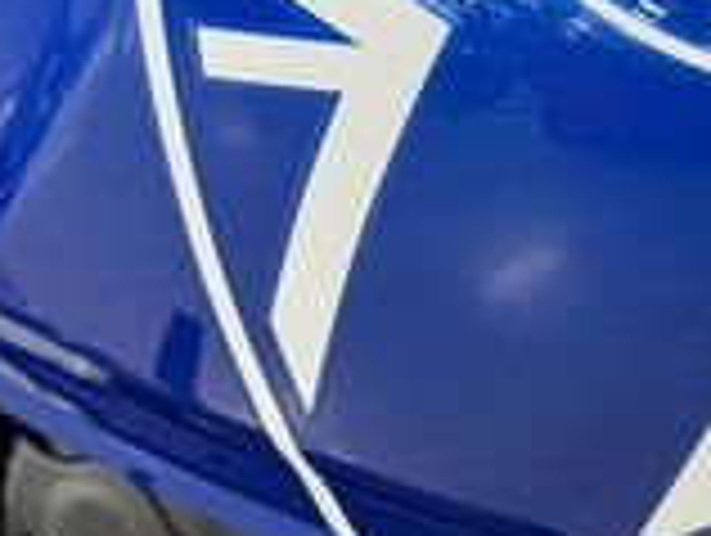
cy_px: 54
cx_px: 603
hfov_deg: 19.9
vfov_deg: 15.1
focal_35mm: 97
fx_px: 1995
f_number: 1.78
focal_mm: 6.76
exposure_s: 1/50
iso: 250
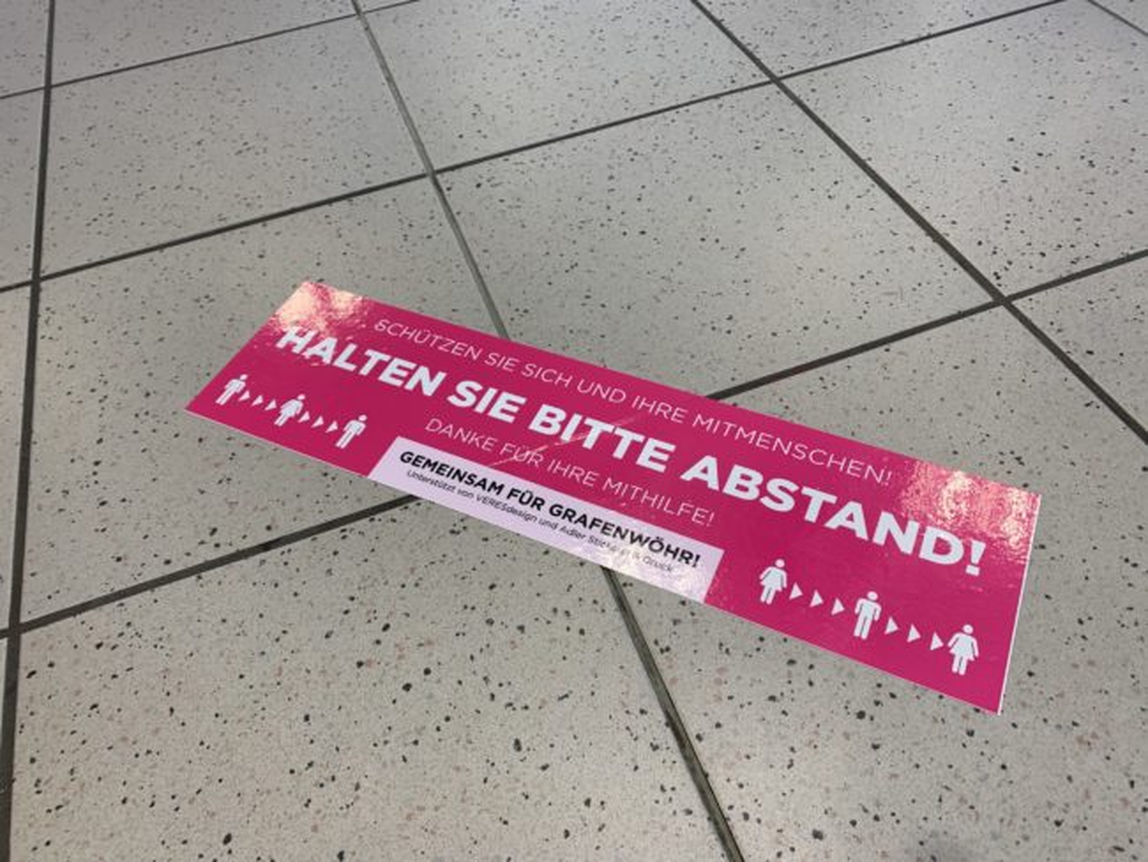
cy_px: 431
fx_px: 863
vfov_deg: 53.1
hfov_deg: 67.3
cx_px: 574
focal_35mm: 26
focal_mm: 4.25
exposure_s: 1/100
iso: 32
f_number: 1.8
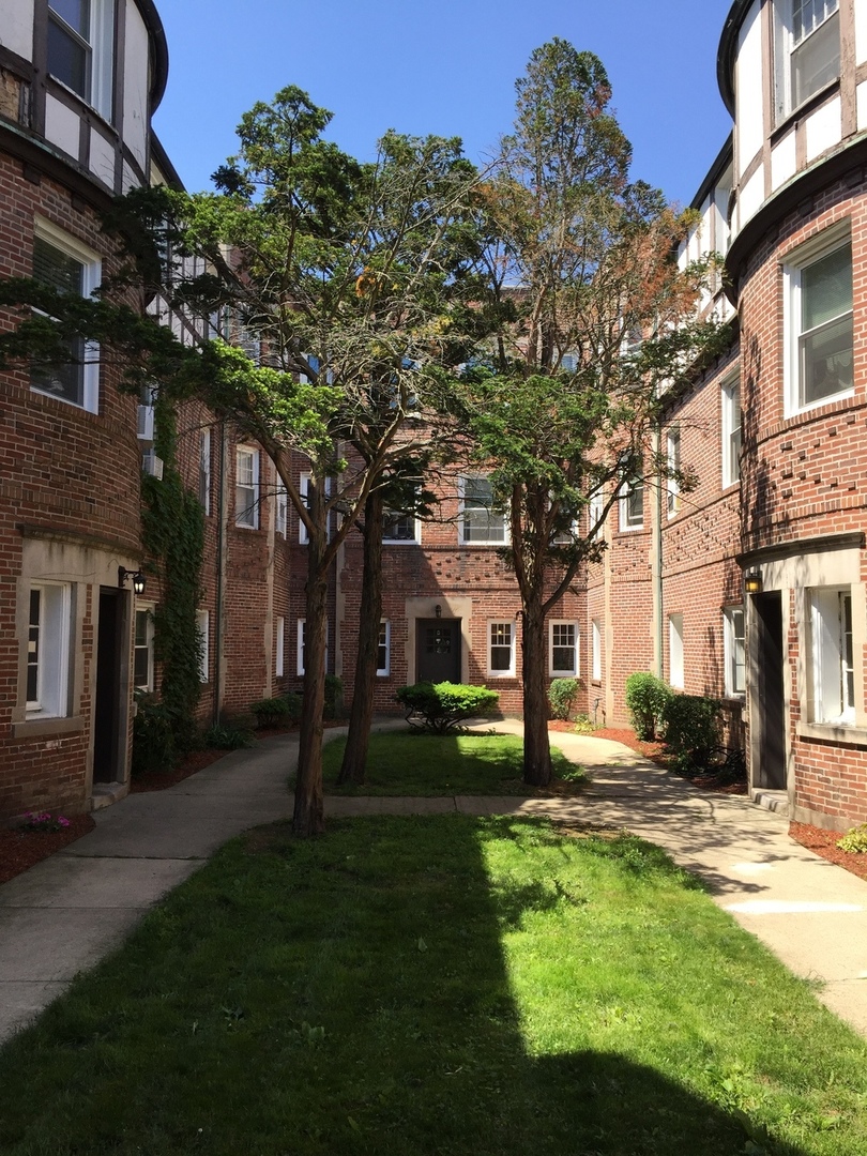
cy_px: 578
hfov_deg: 48.2
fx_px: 968
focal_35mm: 29
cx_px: 434
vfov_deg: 61.7
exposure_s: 1/879
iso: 32
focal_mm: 4.15
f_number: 2.2
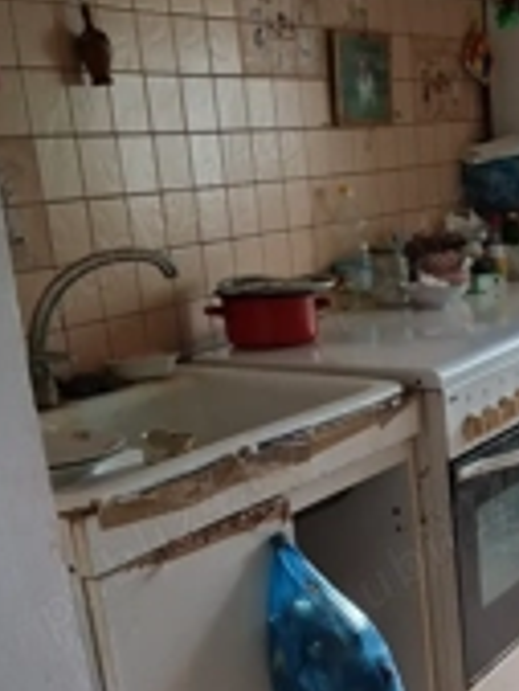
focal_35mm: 64
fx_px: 1278
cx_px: 597
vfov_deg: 29.2
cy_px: 601
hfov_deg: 21.6
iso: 160
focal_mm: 4
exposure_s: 1/100
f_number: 1.8
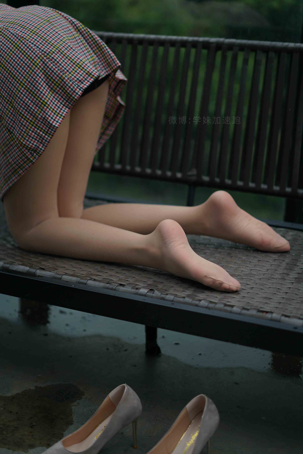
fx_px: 630
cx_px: 152
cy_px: 227
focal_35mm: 50
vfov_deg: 39.6
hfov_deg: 27.0
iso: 200
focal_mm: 50
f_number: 1.8
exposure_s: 1/2000
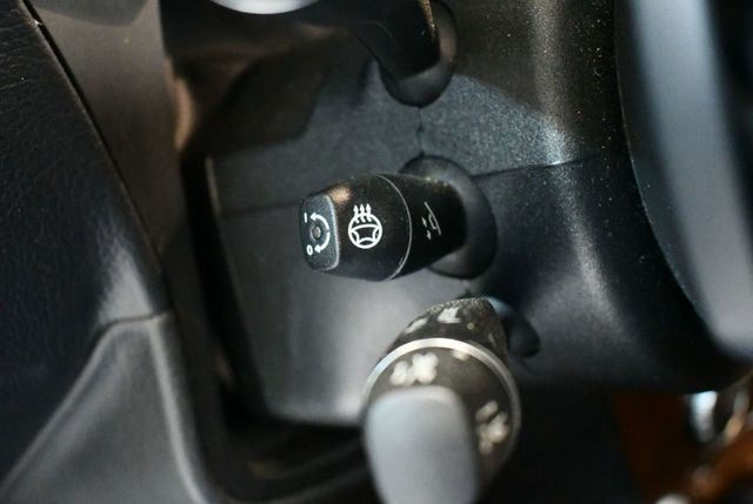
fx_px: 1006
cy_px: 252
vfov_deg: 28.2
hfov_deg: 41.1
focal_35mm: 48
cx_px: 376
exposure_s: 1/60
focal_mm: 24
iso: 12800
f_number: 3.8
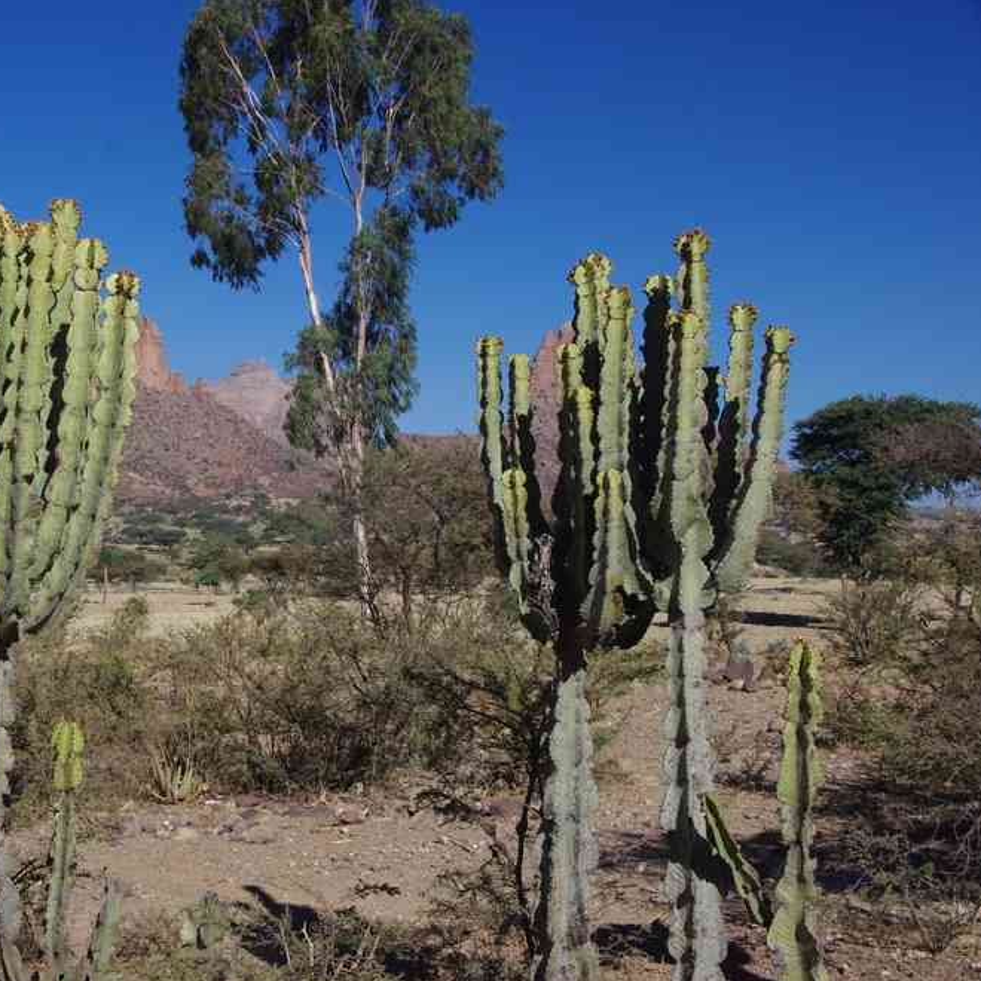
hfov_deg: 26.9
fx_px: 2020
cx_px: 247
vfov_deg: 27.3
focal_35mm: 63
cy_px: 492
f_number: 11
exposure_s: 1/125
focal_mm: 32.5
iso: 200
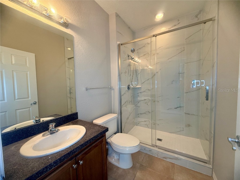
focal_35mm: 14
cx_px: 120
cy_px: 90
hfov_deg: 102.1
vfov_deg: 85.7
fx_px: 97
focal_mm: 2.22
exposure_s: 1/30
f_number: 2.2
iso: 100
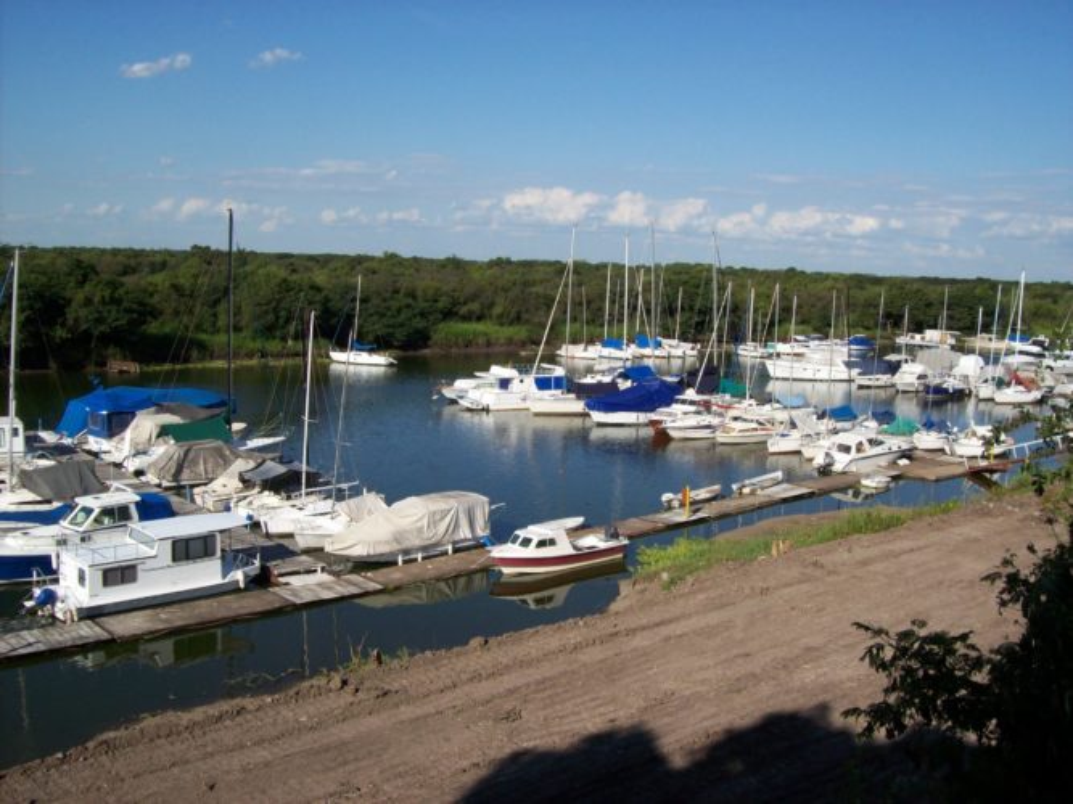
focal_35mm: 36
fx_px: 1116
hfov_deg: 51.4
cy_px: 402
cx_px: 536
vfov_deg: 39.6
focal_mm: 6
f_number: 4.8
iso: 80
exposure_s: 1/832
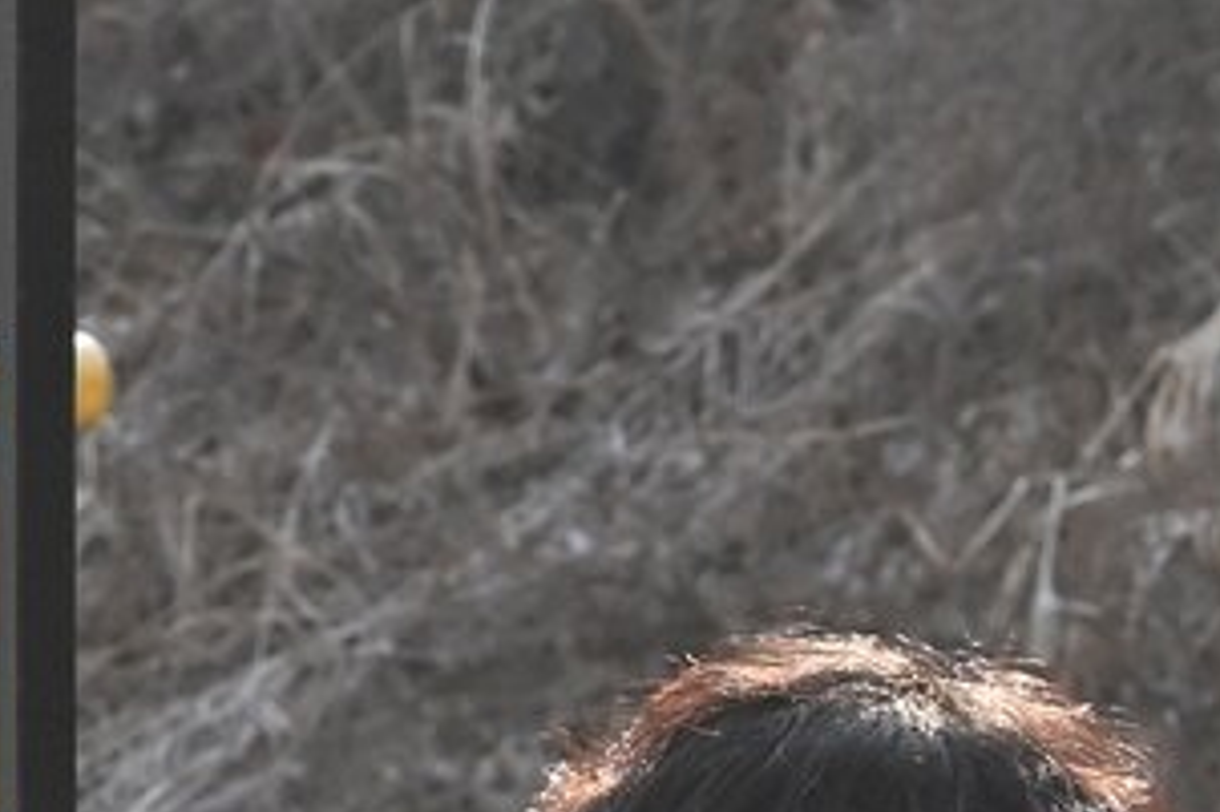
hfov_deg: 3.6
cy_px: 1618
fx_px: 19136
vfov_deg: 2.4
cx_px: -1260
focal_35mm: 565
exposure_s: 1/200
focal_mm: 122
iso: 1600
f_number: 14
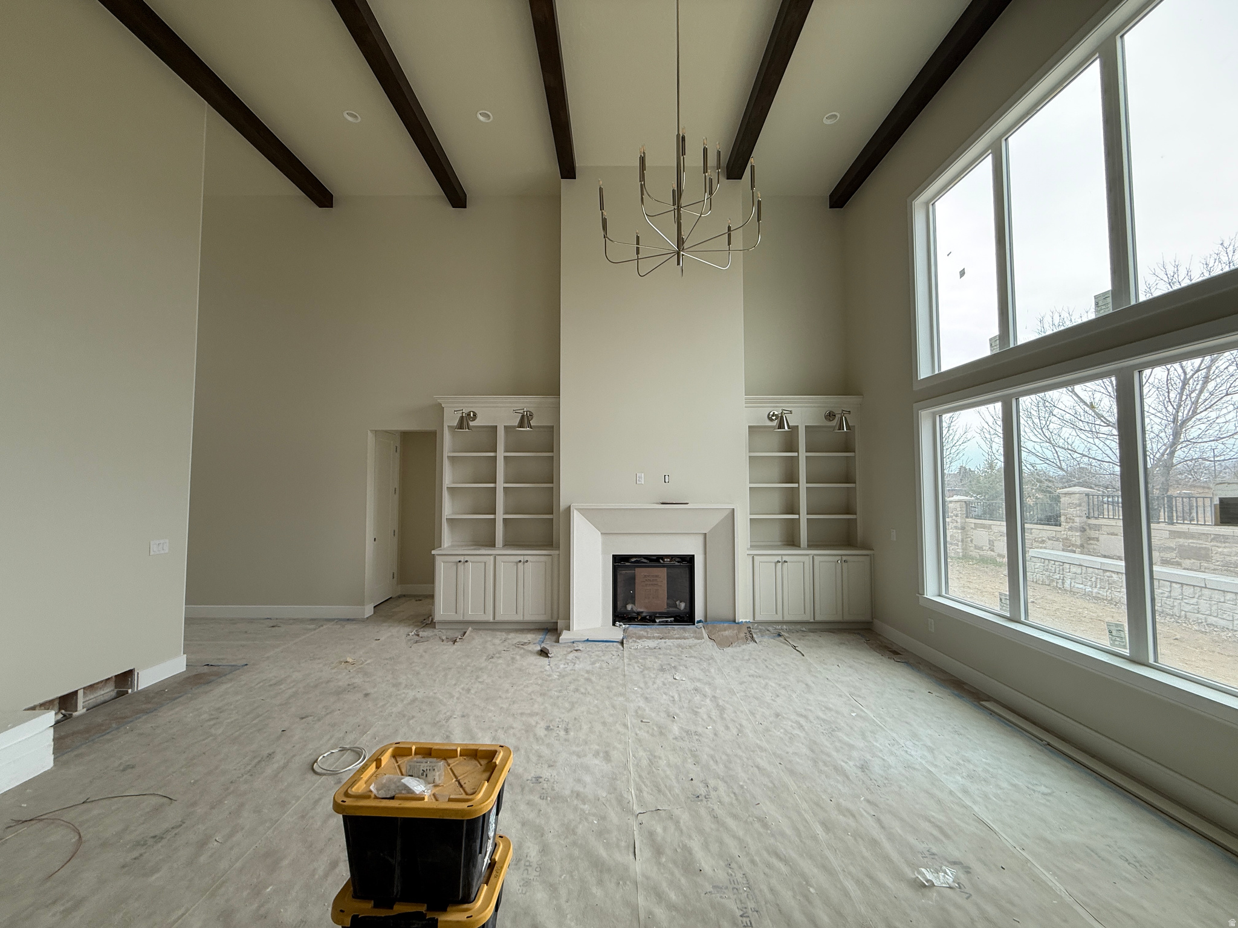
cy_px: 464
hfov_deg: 102.1
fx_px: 501
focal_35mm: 14
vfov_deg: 85.7
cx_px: 619
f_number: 2.2
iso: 80
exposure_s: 1/99
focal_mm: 2.22
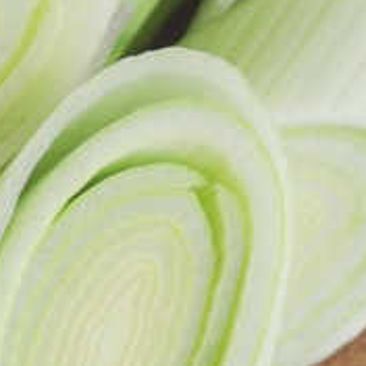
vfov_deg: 3.8
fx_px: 5419
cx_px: -794
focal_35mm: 453
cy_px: -509
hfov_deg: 3.7
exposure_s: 1/50
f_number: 5.6
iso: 400
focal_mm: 46
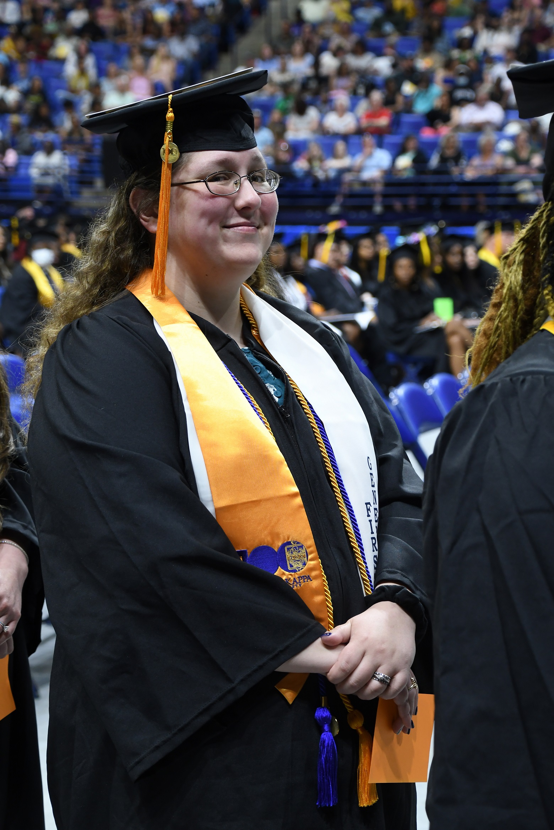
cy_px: 415
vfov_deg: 26.0
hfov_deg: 17.5
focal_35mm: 78
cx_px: 277
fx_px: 1800
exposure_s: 1/80
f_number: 5
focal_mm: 52
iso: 1000
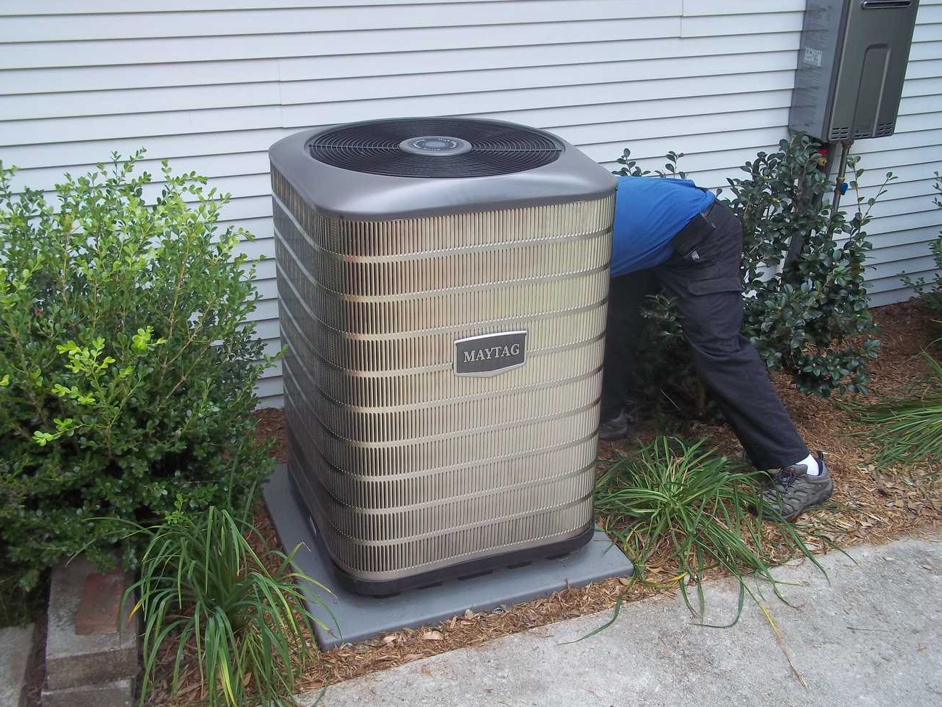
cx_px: 464
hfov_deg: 50.1
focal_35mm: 37
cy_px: 345
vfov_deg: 38.7
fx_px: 1007
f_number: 3.1
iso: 80
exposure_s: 1/160
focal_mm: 6.5
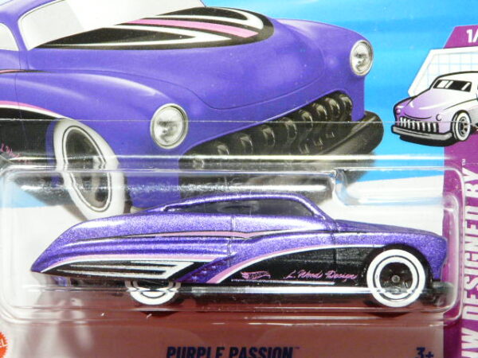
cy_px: 179
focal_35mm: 139
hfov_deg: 14.2
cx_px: 239
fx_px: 1919
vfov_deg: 10.7
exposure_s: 1/40
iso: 200
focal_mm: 14.3
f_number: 3.6
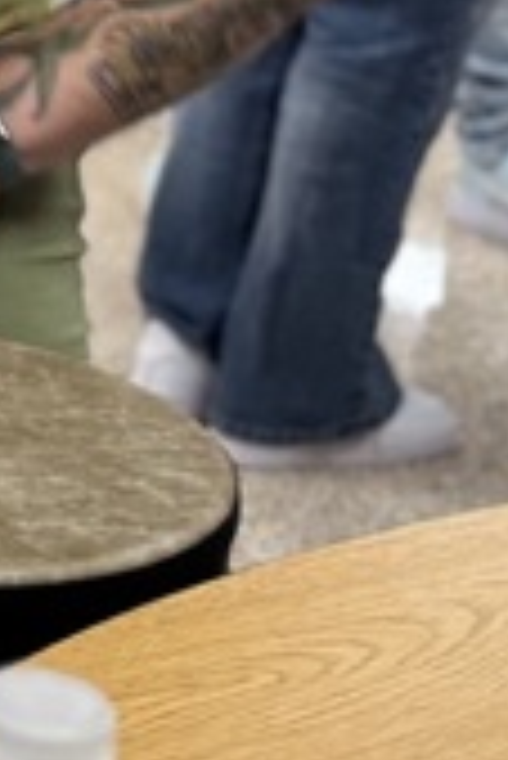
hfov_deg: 7.8
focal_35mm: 151
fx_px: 3189
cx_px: -1065
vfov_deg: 13.5
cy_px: 94
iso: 160
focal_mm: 6.76
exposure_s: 1/60
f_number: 1.78
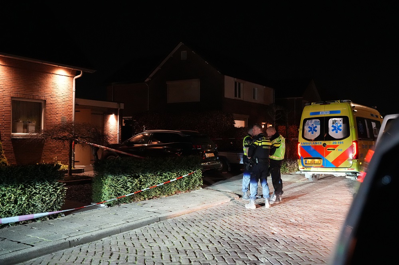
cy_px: 132
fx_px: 388
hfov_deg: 54.5
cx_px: 200
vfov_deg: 37.8
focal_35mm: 35
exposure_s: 1/60
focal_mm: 35
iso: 12800
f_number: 2.8
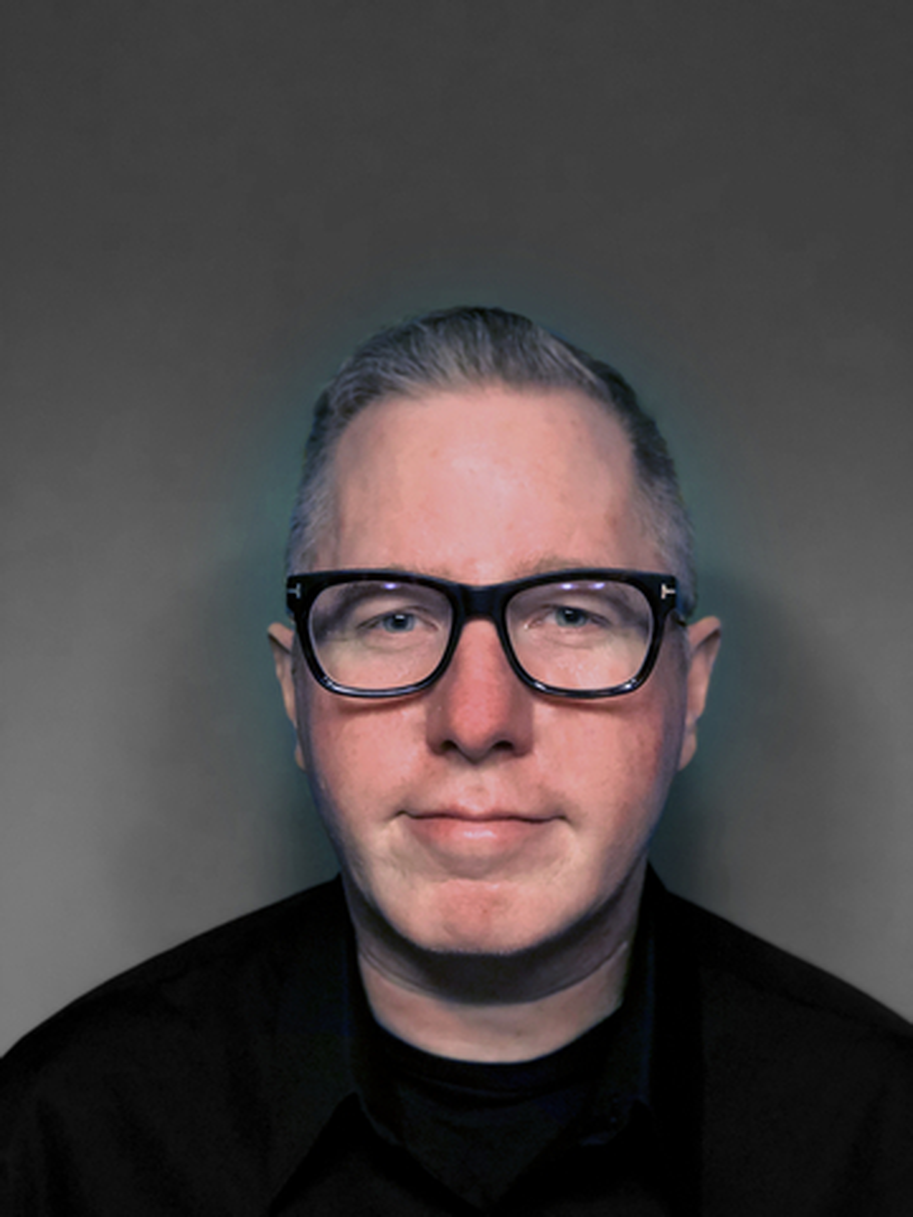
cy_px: 608
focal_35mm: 57
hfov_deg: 25.7
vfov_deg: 33.8
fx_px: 2005
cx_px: 456
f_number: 2.8
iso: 500
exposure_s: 1/30
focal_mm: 6.6
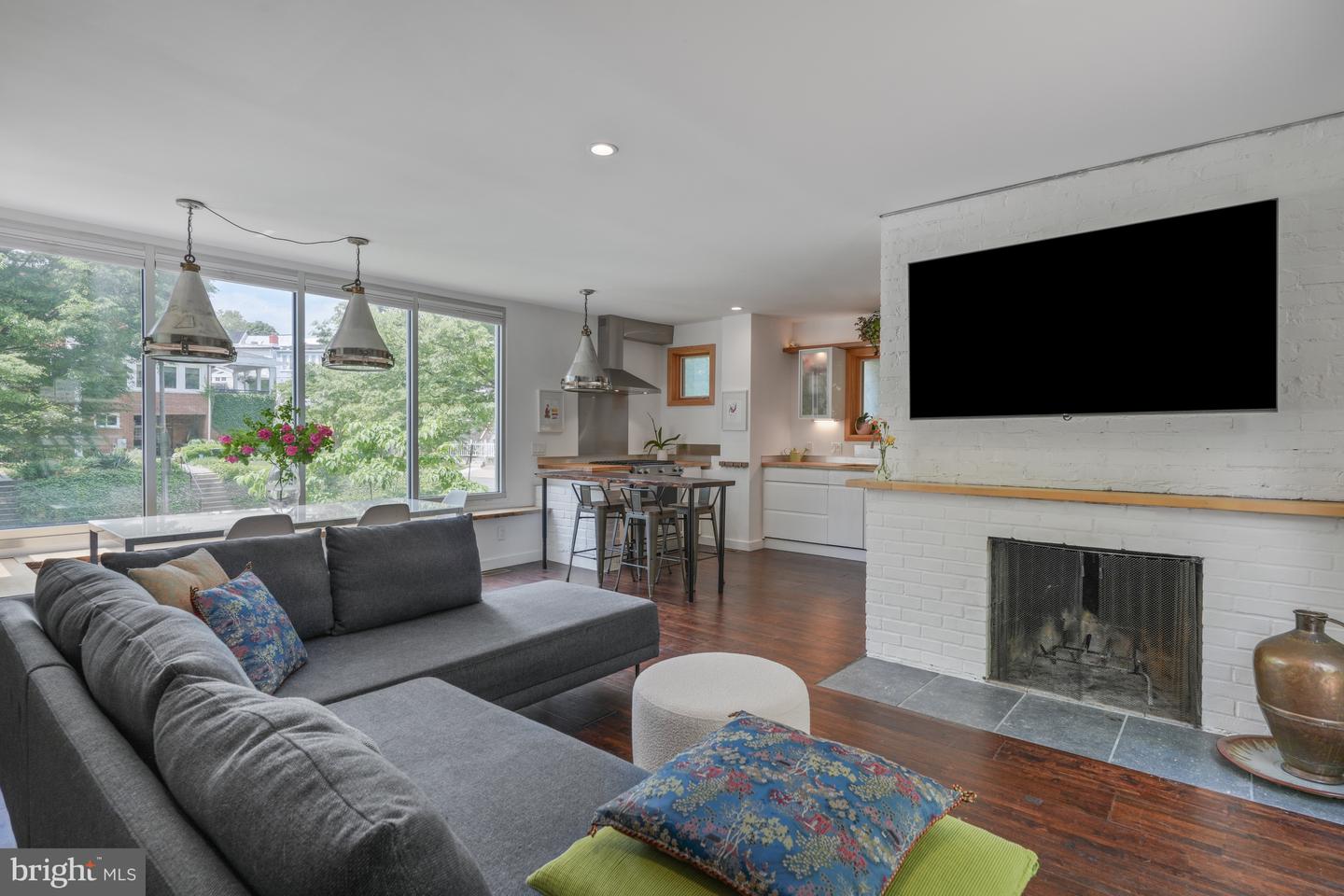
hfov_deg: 90.0
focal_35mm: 18
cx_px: 672
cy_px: 448
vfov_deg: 67.4
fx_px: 672
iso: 200
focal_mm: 18
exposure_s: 1/25
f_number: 8
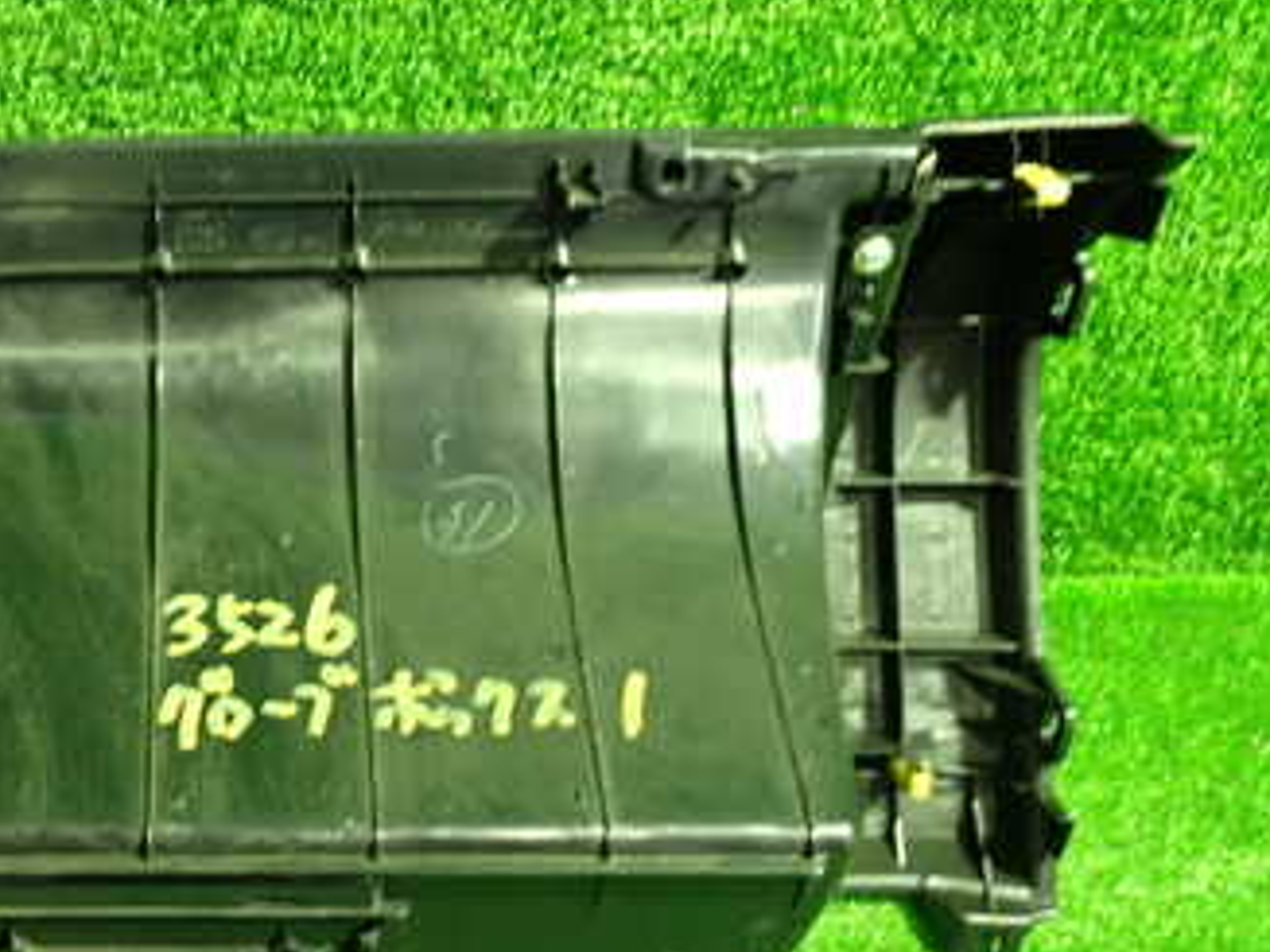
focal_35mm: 55
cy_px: 567
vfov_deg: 26.5
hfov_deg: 33.7
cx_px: 217
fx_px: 2017
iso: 800
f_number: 2.3
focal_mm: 5.4
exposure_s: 1/30
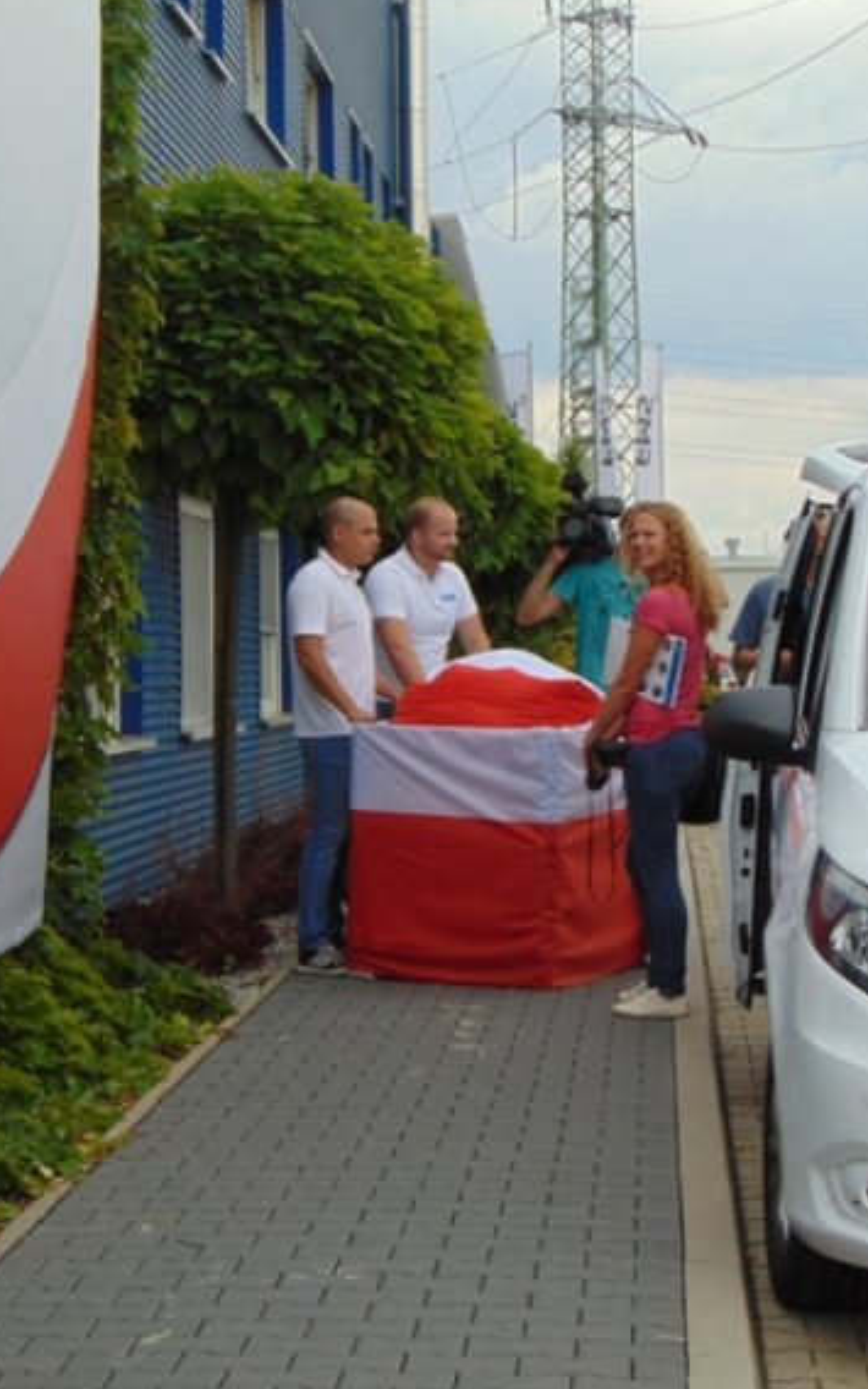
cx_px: 455
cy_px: 692
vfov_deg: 24.1
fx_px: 3255
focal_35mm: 86
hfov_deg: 15.2
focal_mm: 10.8
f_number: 3.6
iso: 80
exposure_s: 1/640
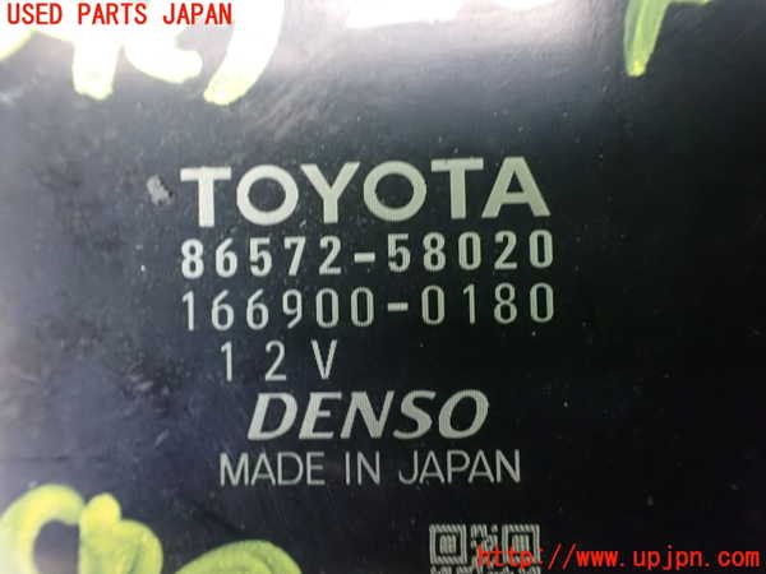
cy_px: 287
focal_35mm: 30
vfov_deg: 46.8
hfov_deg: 60.0
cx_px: 383
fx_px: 664
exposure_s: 1/25
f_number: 2.3
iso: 1600
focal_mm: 5.4
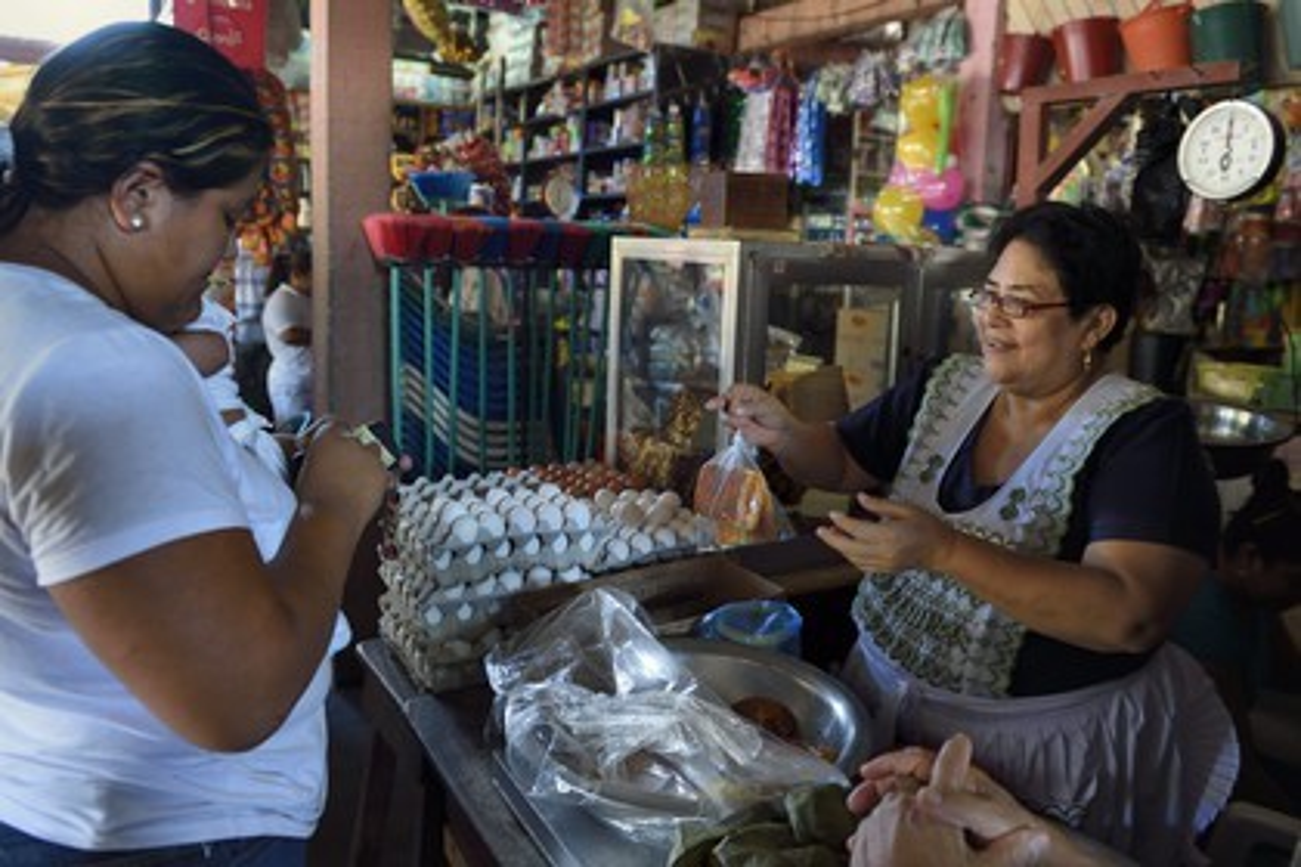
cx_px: 650
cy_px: 434
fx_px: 867
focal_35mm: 24
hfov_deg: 73.7
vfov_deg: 53.1
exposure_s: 1/50
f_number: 3.5
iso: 1600
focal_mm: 24
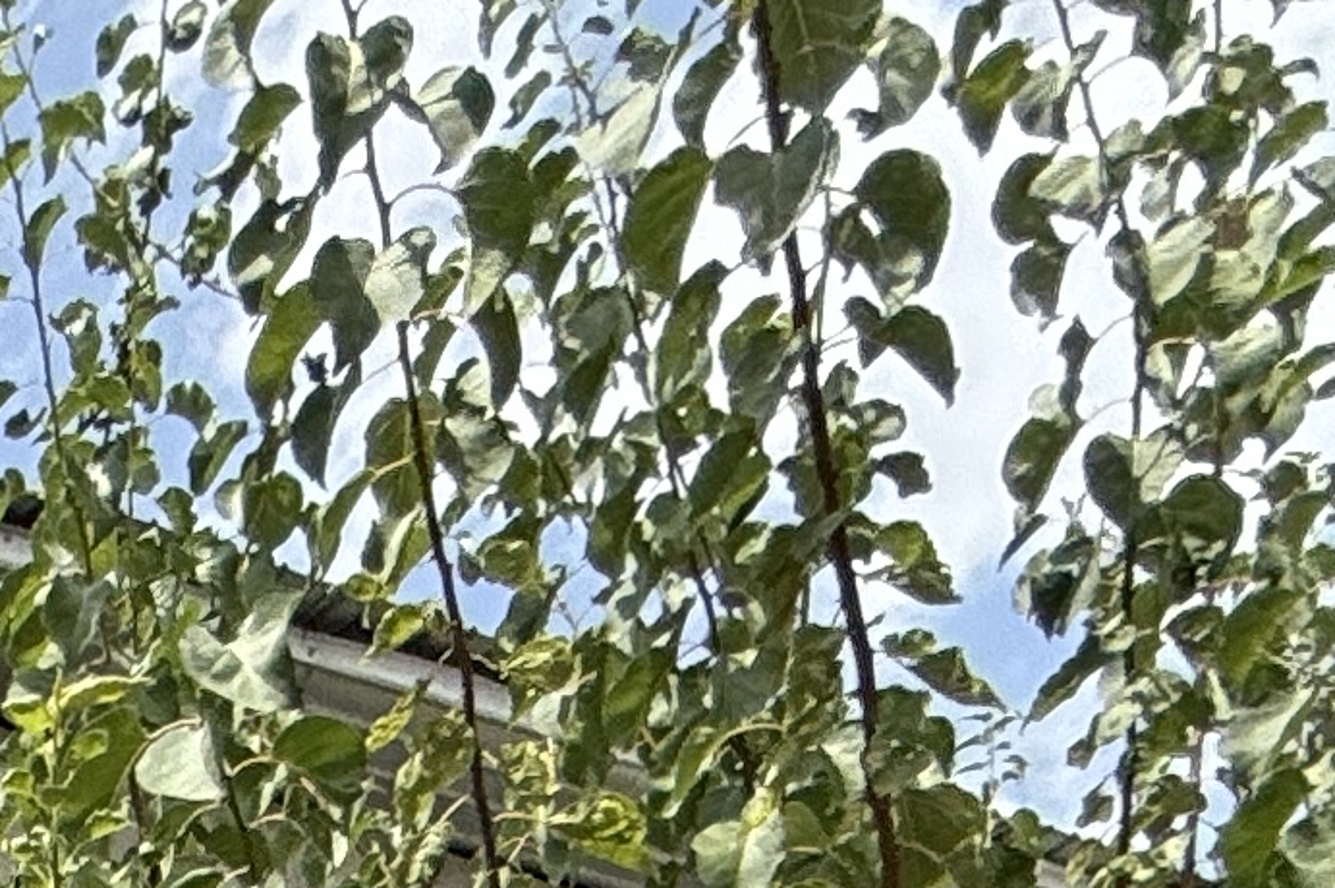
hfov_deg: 16.5
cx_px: -1499
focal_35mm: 85
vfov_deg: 10.8
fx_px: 3150
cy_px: 2654
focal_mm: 2.22
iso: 50
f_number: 2.2
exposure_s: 1/1464
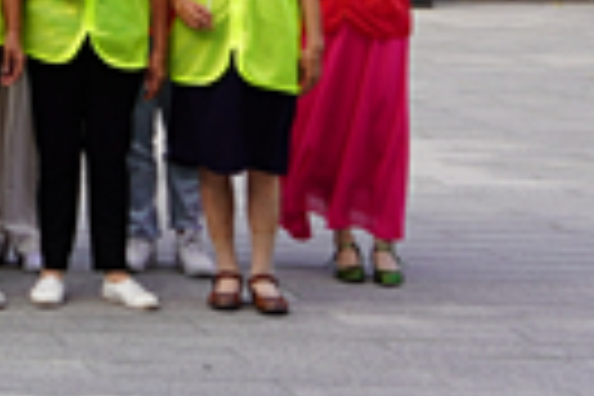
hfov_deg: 10.6
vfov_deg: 7.4
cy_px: -664
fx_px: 2805
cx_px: -756
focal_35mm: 170
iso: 100
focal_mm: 28
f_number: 5
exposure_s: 1/160
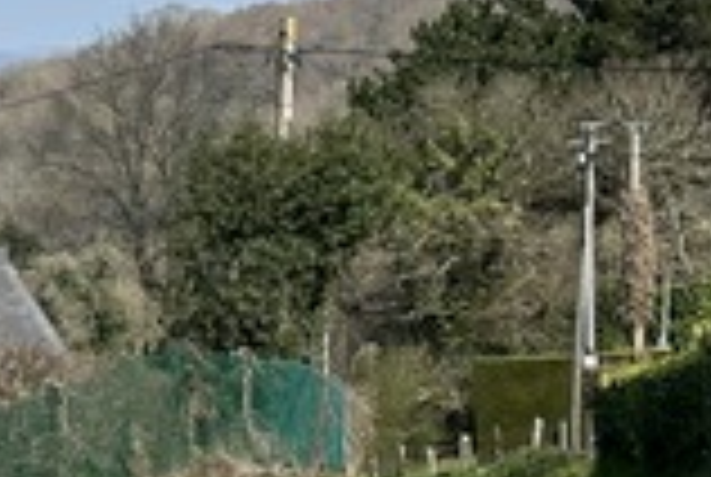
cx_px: -522
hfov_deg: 10.3
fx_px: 3740
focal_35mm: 189
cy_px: 207
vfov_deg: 7.3
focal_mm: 6.86
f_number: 1.78
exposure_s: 1/4016
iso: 64
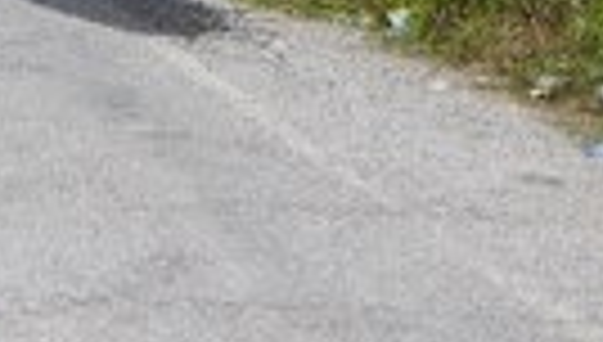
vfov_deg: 3.5
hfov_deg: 6.1
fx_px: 5591
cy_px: -34
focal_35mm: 349
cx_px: -428
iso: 100
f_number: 5
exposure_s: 1/800
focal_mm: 70
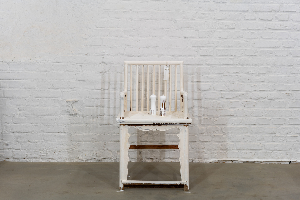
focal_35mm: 58
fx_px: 483
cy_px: 104
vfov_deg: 23.4
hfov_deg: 34.5
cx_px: 156
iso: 200
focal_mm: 55
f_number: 11
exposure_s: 1/4
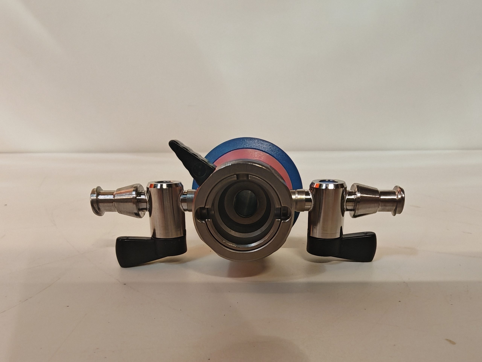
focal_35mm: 27
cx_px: 241
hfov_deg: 65.3
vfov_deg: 51.4
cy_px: 181
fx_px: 376
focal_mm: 1.82
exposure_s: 1/33
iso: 160
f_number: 2
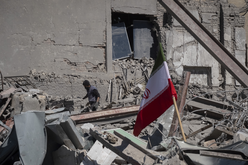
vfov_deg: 8.6
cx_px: 124
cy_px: 82
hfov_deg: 12.9
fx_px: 1095
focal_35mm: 159
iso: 640
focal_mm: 106
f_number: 10
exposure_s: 1/1250
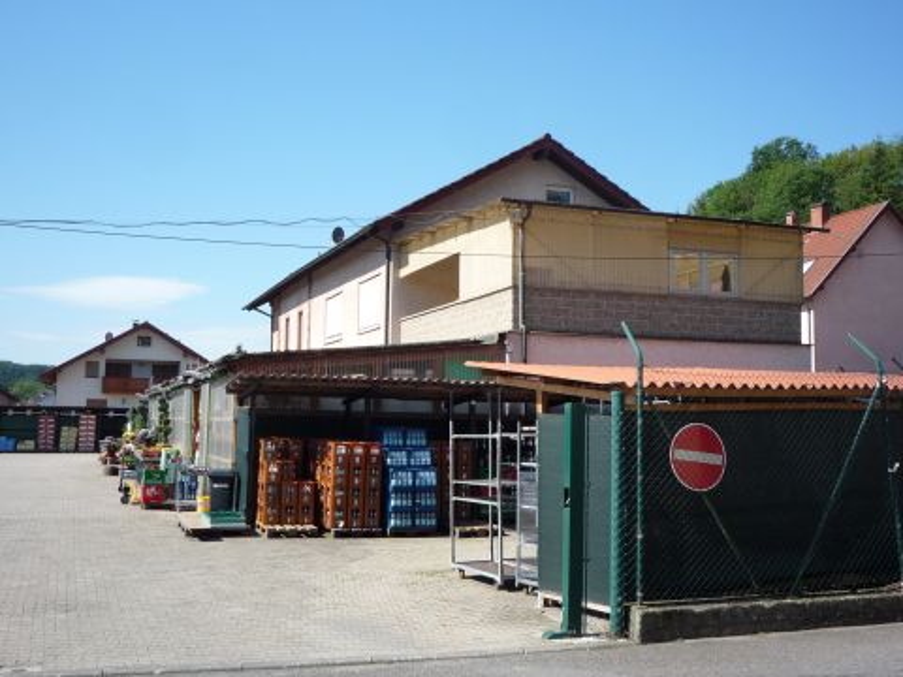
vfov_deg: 36.8
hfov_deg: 47.9
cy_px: 338
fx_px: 1017
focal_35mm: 39
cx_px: 452
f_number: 4.5
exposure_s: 1/400
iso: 100
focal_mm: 5.2
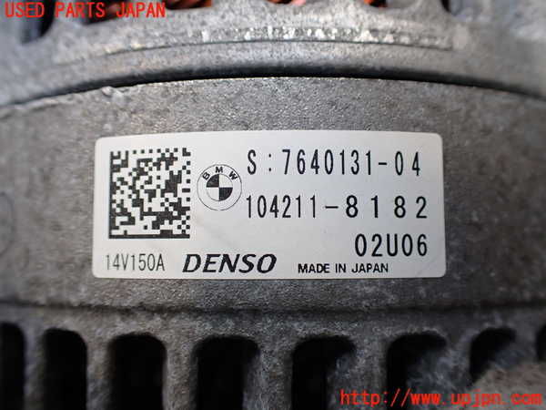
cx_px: 273
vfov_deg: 46.8
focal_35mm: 30
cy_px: 205
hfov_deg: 60.0
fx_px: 473
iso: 200
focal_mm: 5.4
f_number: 2.3
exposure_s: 1/125
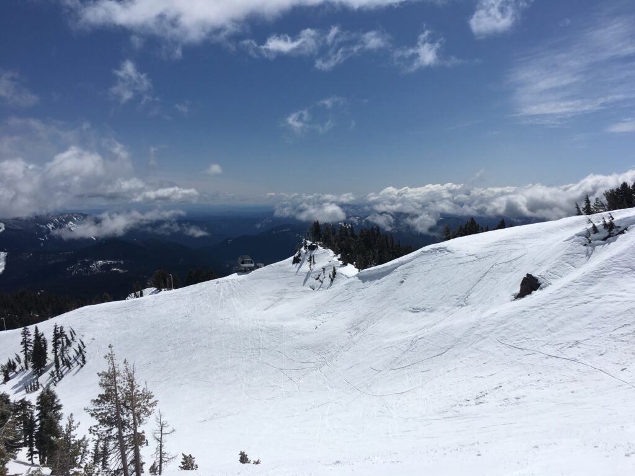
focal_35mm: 29
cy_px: 238
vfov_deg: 48.2
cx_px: 318
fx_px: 532
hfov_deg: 61.7
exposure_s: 1/6410
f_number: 2.2
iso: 25
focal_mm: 4.15
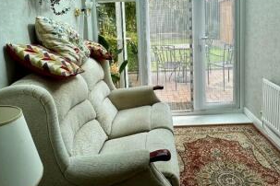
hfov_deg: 65.3
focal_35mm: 28
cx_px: 153
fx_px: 218
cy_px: 41
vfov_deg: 44.5
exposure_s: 1/569
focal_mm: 2.22
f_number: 2.2
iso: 50
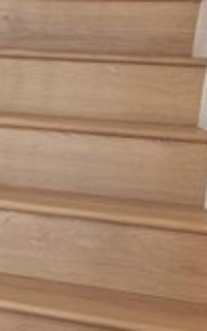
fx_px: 866
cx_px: -475
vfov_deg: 21.6
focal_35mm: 96
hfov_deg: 9.5
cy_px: 135
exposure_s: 1/5
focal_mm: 15
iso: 640
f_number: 10
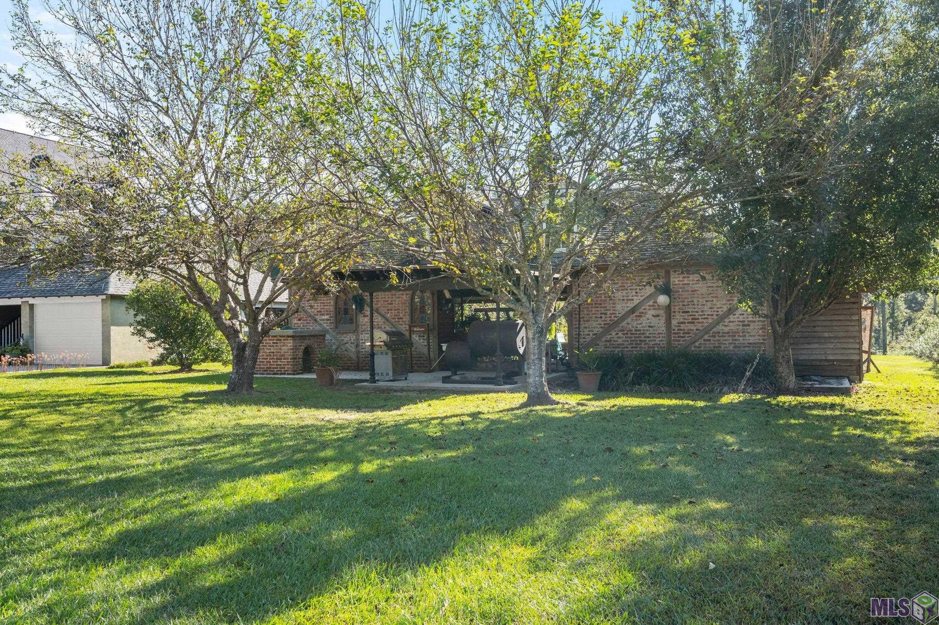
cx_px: 470
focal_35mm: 30
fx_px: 782
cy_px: 312
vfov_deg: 43.5
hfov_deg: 62.0
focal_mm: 30
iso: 320
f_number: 10
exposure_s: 1/250
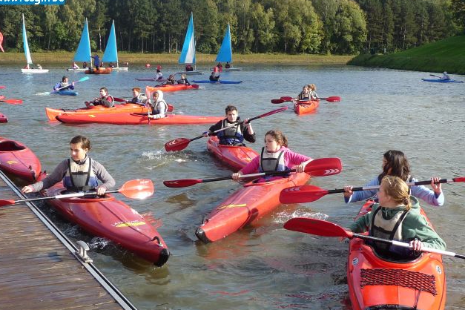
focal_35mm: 52
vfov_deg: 26.0
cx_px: 228
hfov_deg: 38.2
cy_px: 167
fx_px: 672
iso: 100
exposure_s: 1/400
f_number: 3.7
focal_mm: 6
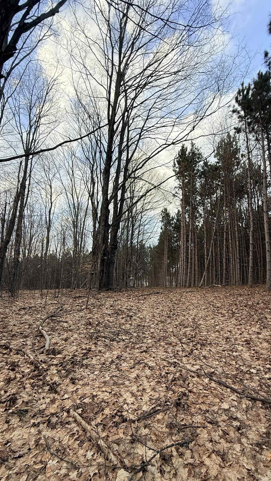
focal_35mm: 16
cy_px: 249
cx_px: 147
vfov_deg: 99.3
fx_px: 204
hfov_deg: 67.0
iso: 64
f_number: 2.2
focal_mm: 2.22
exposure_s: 1/144
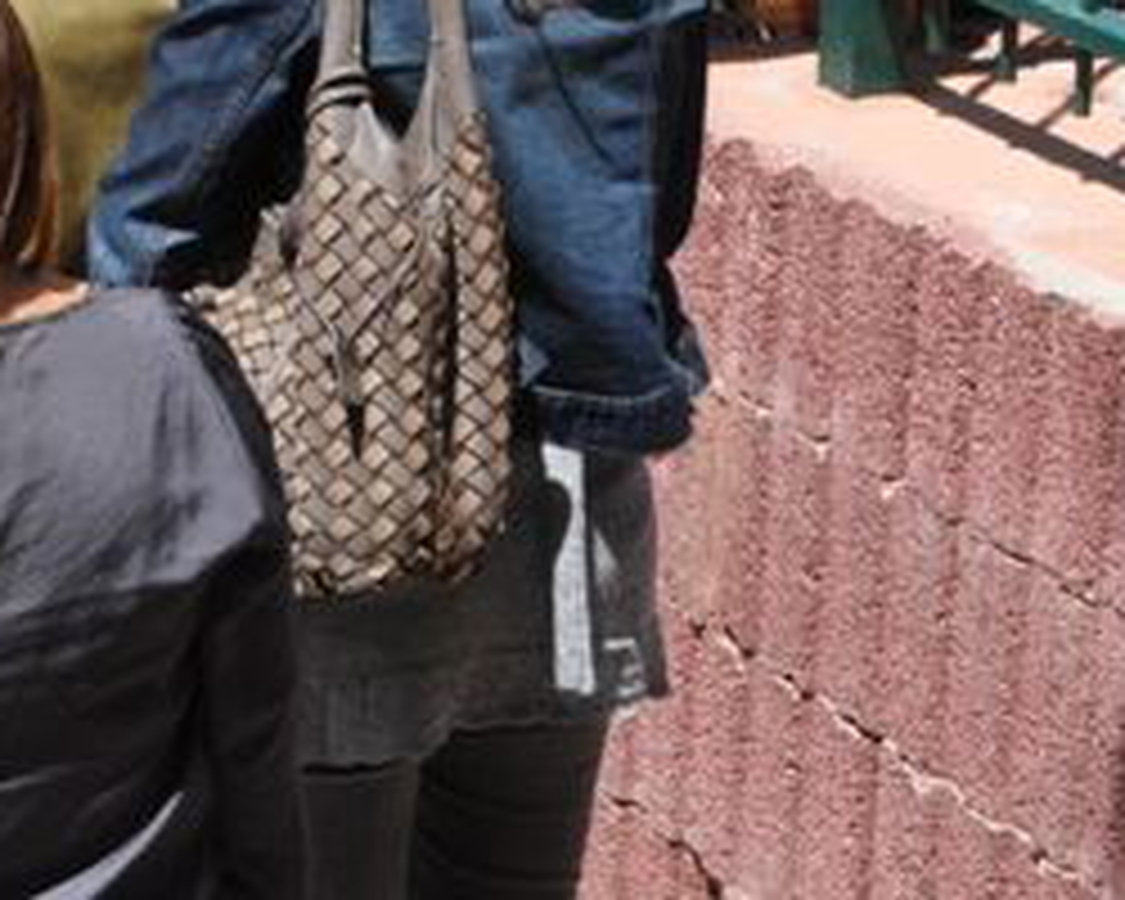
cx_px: -734
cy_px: -234
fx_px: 4595
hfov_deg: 13.0
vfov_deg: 10.9
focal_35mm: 138
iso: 500
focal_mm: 24
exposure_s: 1/640
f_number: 13
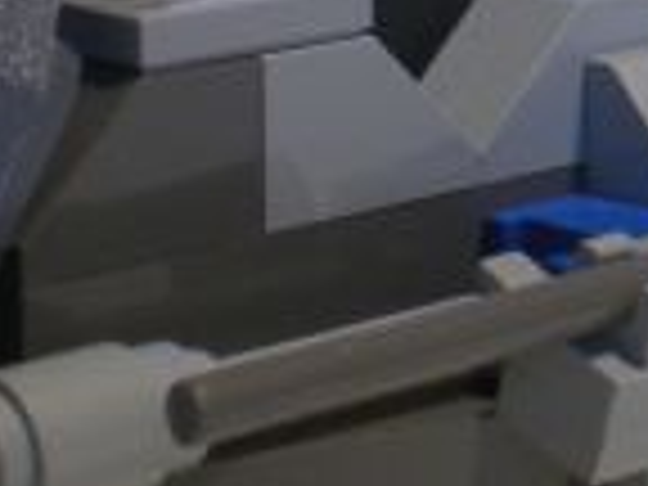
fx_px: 3557
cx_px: 598
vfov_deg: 7.8
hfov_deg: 10.3
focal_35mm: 190
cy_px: -29
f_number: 3.1
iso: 66
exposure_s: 1/61.2
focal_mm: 6.3
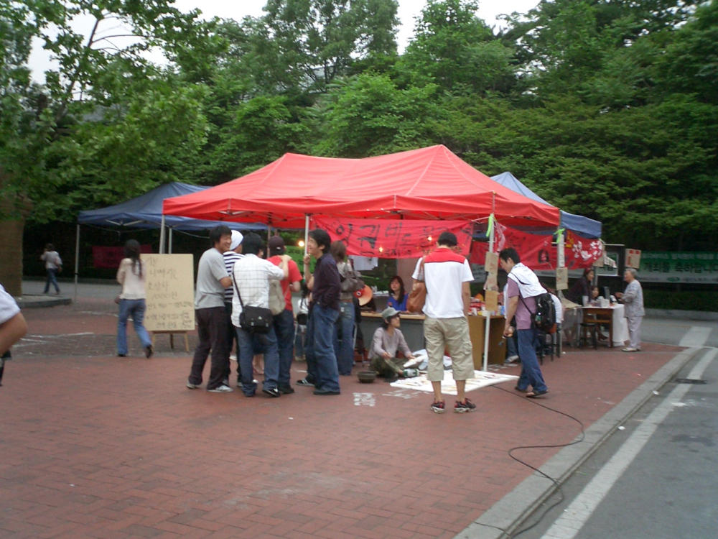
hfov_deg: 50.1
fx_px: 767
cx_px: 359
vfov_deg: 38.7
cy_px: 270
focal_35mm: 37
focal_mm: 5.6
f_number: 3.5
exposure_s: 1/40
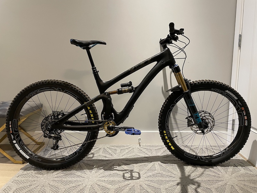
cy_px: 96
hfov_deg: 67.3
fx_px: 193
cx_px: 128
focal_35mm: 26
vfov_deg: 53.1
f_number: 1.6
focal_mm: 4.2
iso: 400
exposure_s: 1/60
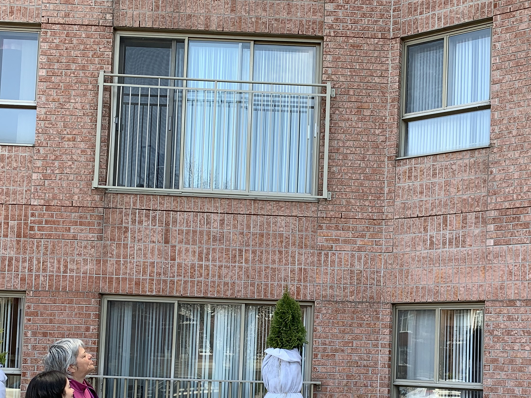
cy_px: 322
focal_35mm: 48
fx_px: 736
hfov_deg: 39.4
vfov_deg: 29.5
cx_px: 335
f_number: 1.8
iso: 25
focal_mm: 4.25
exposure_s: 1/164
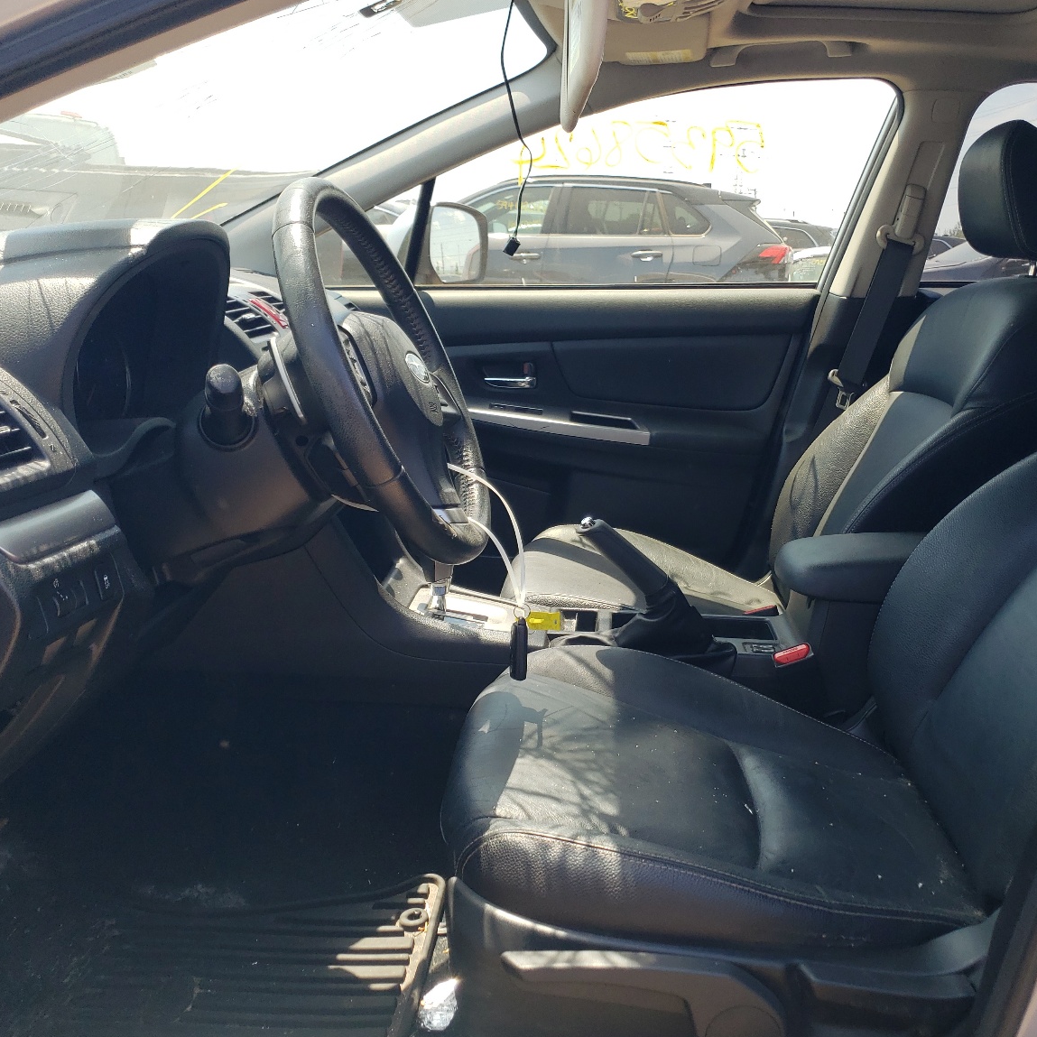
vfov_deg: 51.1
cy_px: 527
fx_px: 1085
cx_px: 606
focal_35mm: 32
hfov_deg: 50.9
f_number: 1.5
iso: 50
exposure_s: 1/714
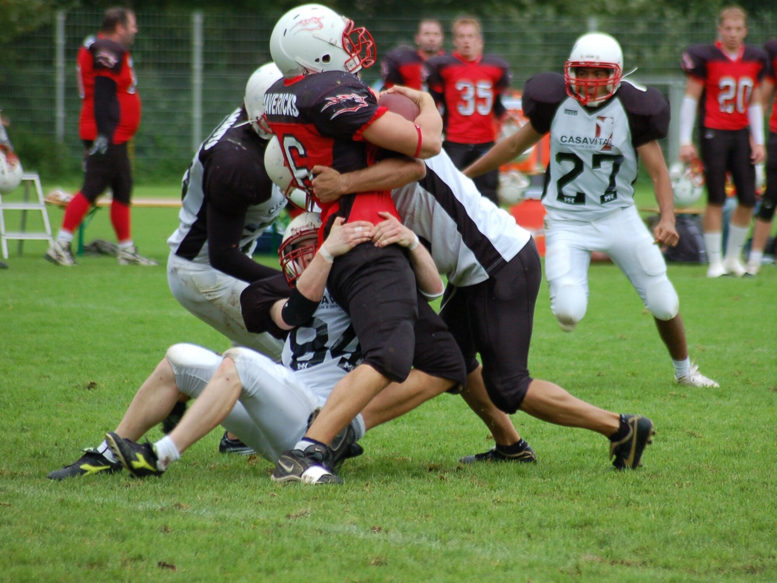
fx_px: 8440
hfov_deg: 5.3
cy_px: 284
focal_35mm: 376
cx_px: 448
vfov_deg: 4.0
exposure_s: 1/500
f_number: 5.3
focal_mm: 220
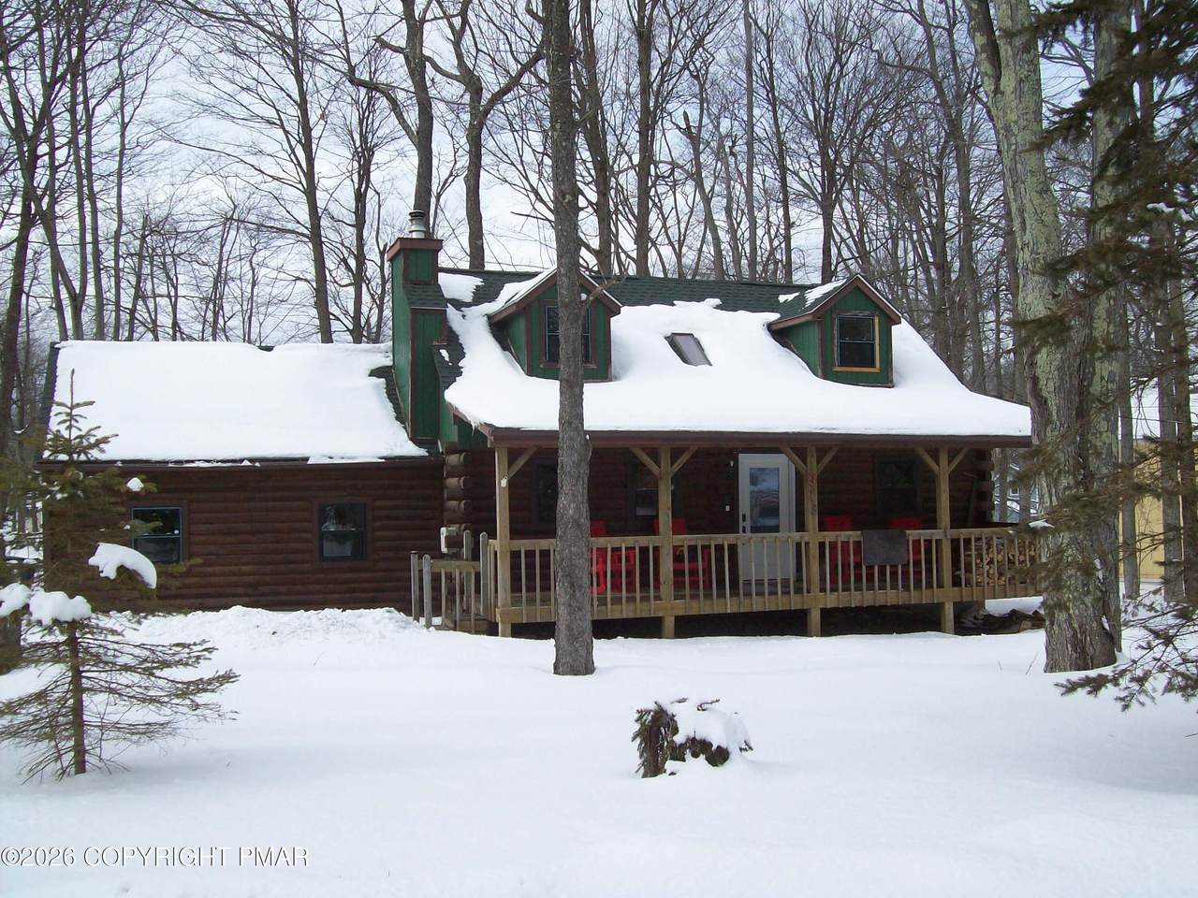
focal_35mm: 36
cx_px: 599
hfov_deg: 51.4
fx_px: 1246
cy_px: 449
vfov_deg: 39.7
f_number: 4.8
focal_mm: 6
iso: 80
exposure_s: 1/423
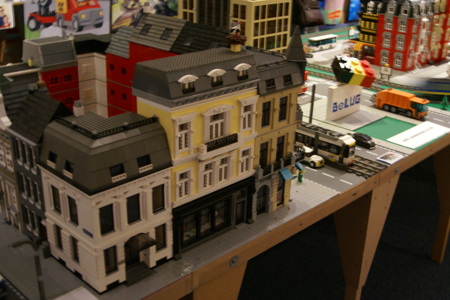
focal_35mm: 42
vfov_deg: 31.9
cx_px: 225
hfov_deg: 46.4
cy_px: 150
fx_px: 525
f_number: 4
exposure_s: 1/4
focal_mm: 28
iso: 400
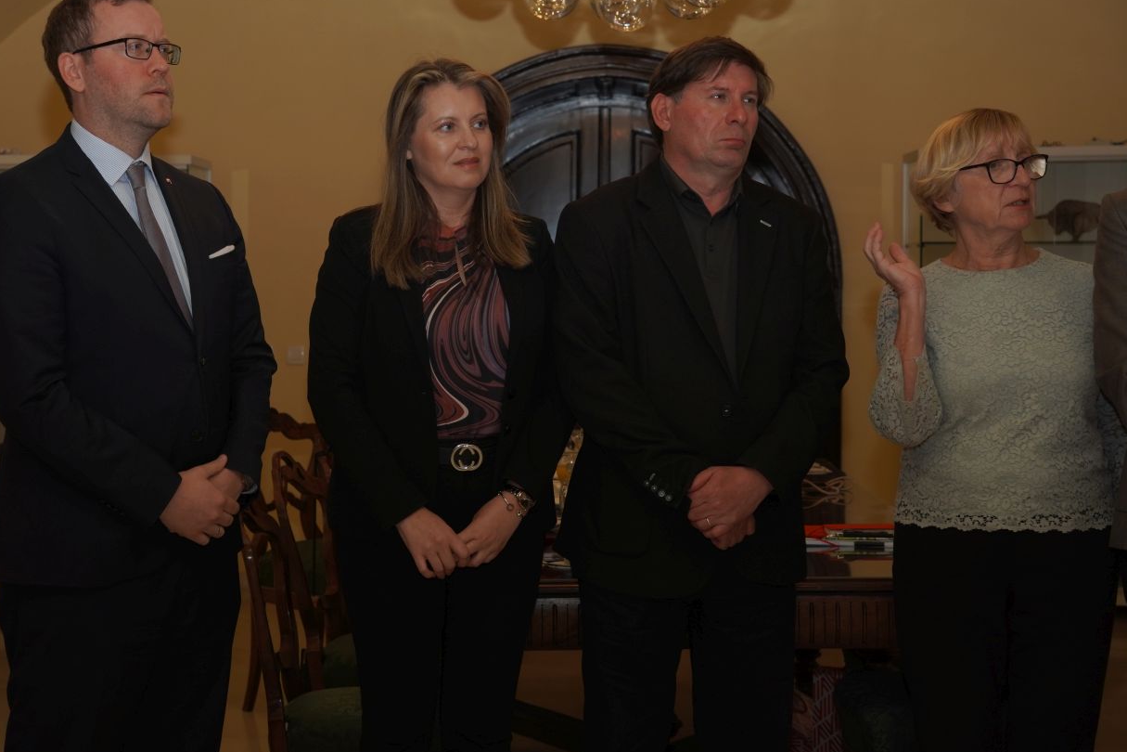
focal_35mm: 67
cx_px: 473
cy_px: 319
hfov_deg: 30.1
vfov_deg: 20.3
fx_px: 2095
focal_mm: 36.5
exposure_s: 1/250
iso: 250
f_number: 4
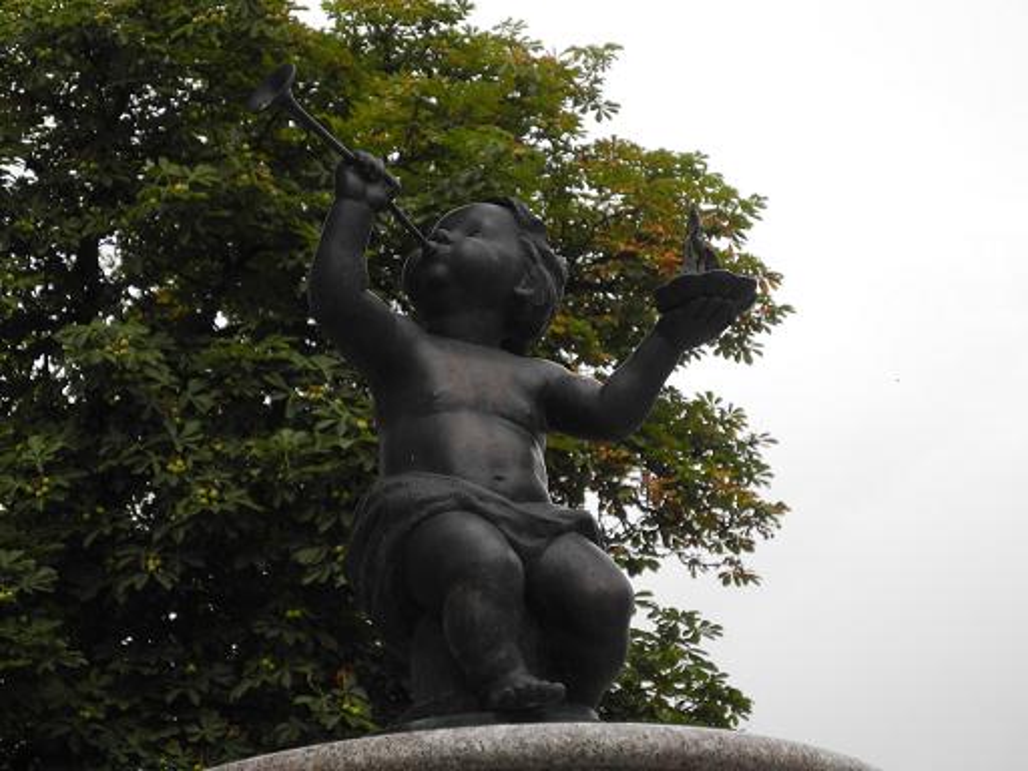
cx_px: 514
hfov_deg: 18.7
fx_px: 3118
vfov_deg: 14.1
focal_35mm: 105
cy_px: 386
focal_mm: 22.5
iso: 100
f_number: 4.5
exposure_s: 1/500
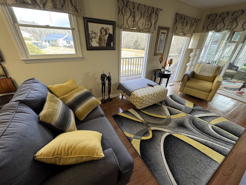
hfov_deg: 102.1
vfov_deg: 85.7
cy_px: 92
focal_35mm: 14
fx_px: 99
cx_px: 123
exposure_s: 1/120
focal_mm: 2.22
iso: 200
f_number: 2.2
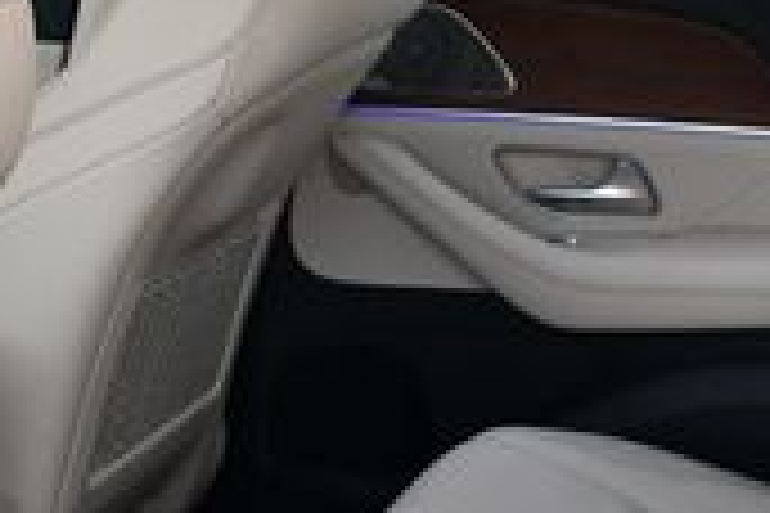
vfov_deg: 10.1
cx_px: 216
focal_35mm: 135
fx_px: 2887
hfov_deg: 15.1
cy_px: 446
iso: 400
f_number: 4
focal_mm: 18
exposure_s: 1/250
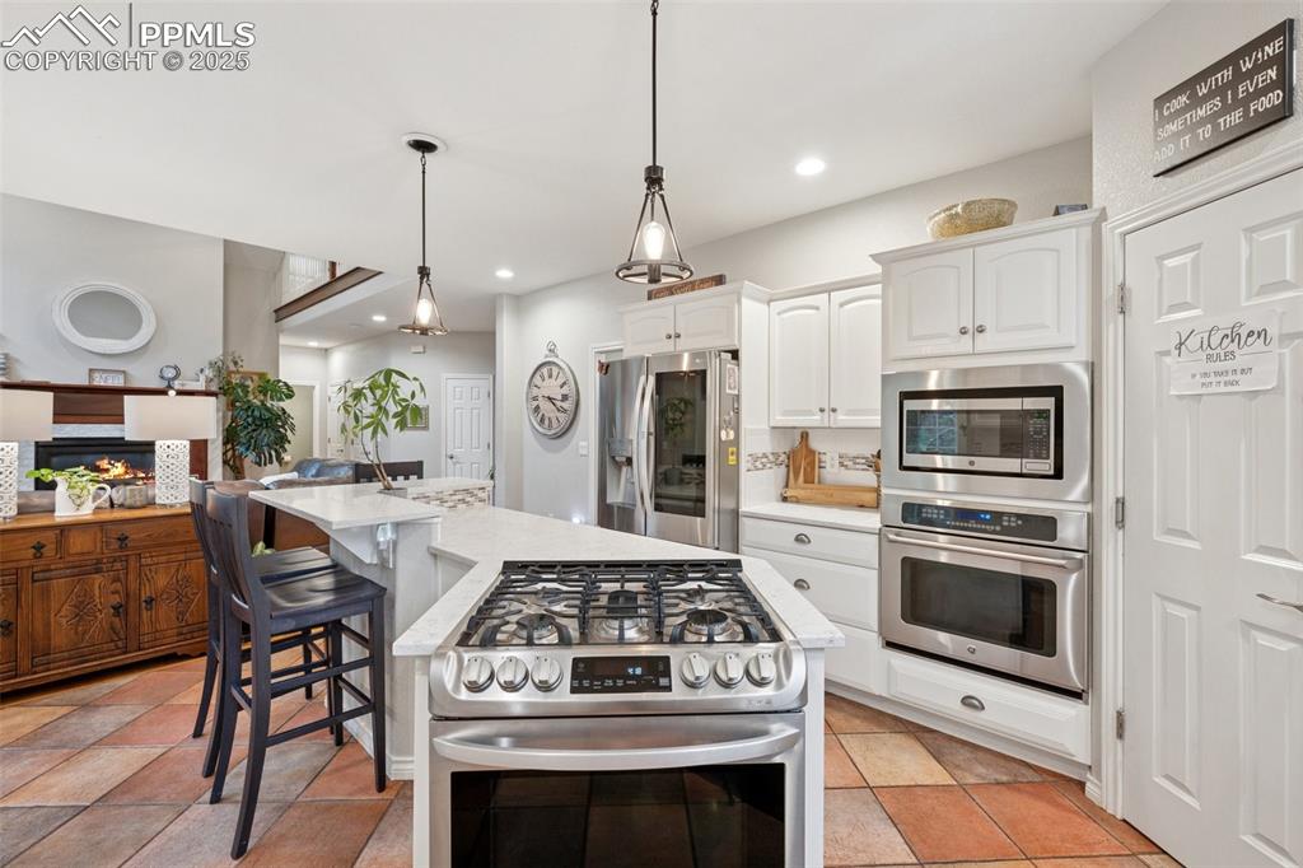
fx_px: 543
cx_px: 652
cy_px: 434
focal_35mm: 15
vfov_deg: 77.3
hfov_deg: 100.4
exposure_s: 1/2.5
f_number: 11
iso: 800
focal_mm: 15
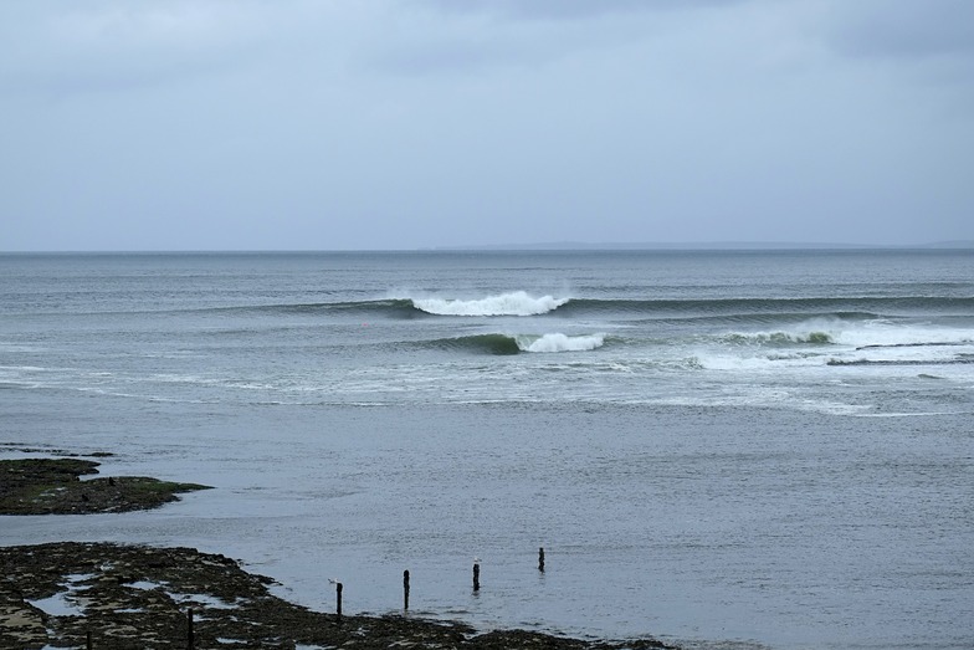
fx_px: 3436
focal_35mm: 127
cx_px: 487
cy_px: 325
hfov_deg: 16.1
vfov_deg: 10.8
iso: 400
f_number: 7.1
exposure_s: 1/500
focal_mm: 84.8
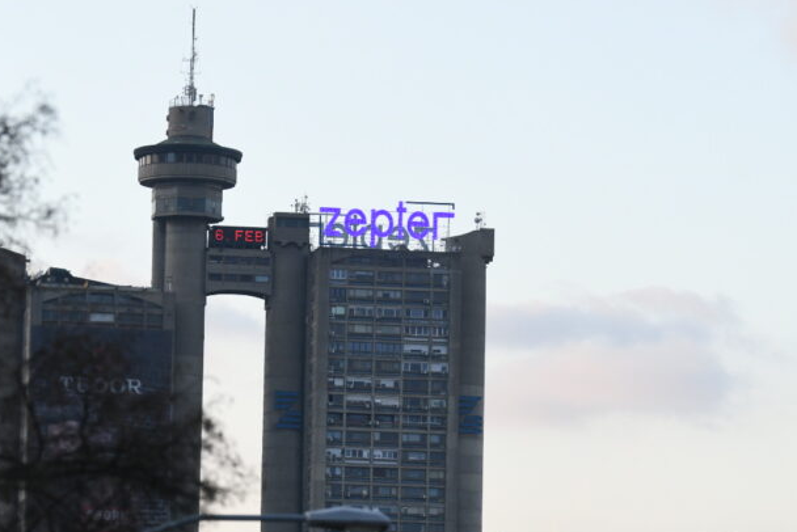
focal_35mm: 202
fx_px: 4474
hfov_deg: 10.2
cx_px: 193
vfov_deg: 6.8
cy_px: 391
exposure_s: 1/1600
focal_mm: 120
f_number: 4
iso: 1250
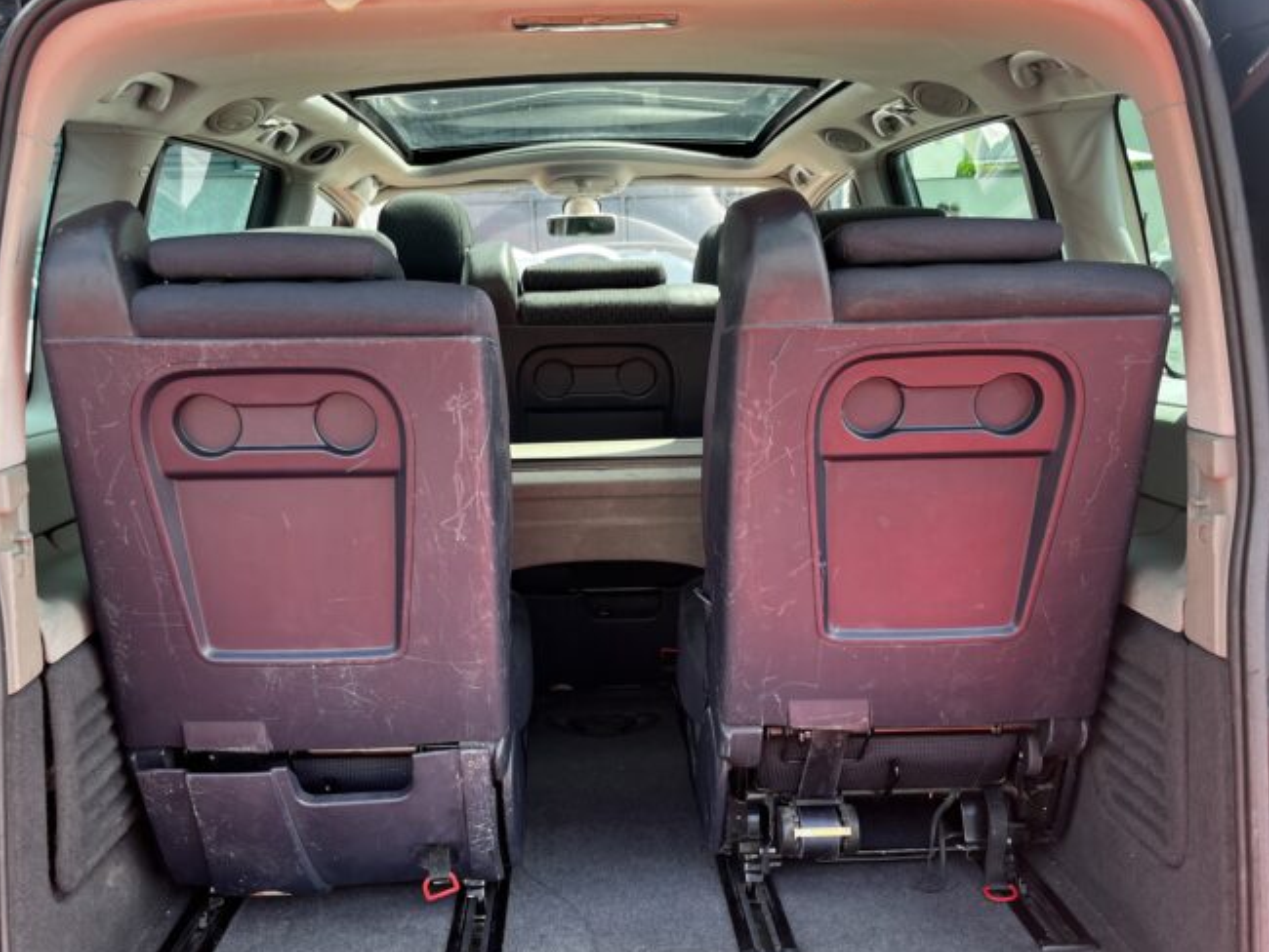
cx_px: 594
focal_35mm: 32
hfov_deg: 56.8
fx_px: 1174
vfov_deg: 44.1
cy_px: 531
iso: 50
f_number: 1.6
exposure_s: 1/170
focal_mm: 5.1
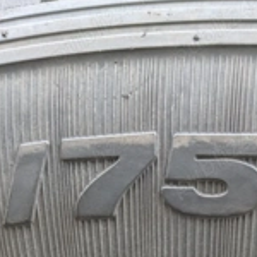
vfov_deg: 25.8
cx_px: 166
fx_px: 496
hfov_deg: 28.9
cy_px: 314
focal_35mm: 59
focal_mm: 5.43
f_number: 1.89
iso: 218
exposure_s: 1/100
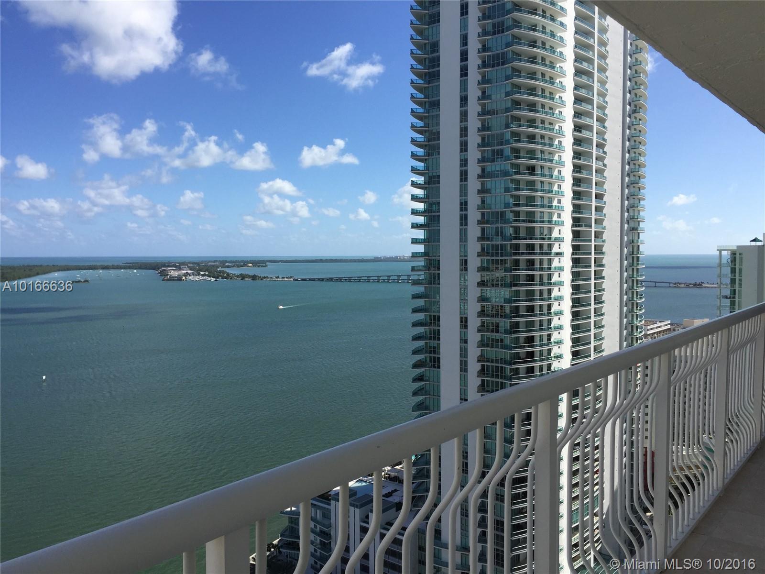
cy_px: 287
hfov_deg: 61.7
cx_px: 382
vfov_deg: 48.2
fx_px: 641
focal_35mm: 29
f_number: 2.2
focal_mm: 4.15
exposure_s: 1/2475
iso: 32
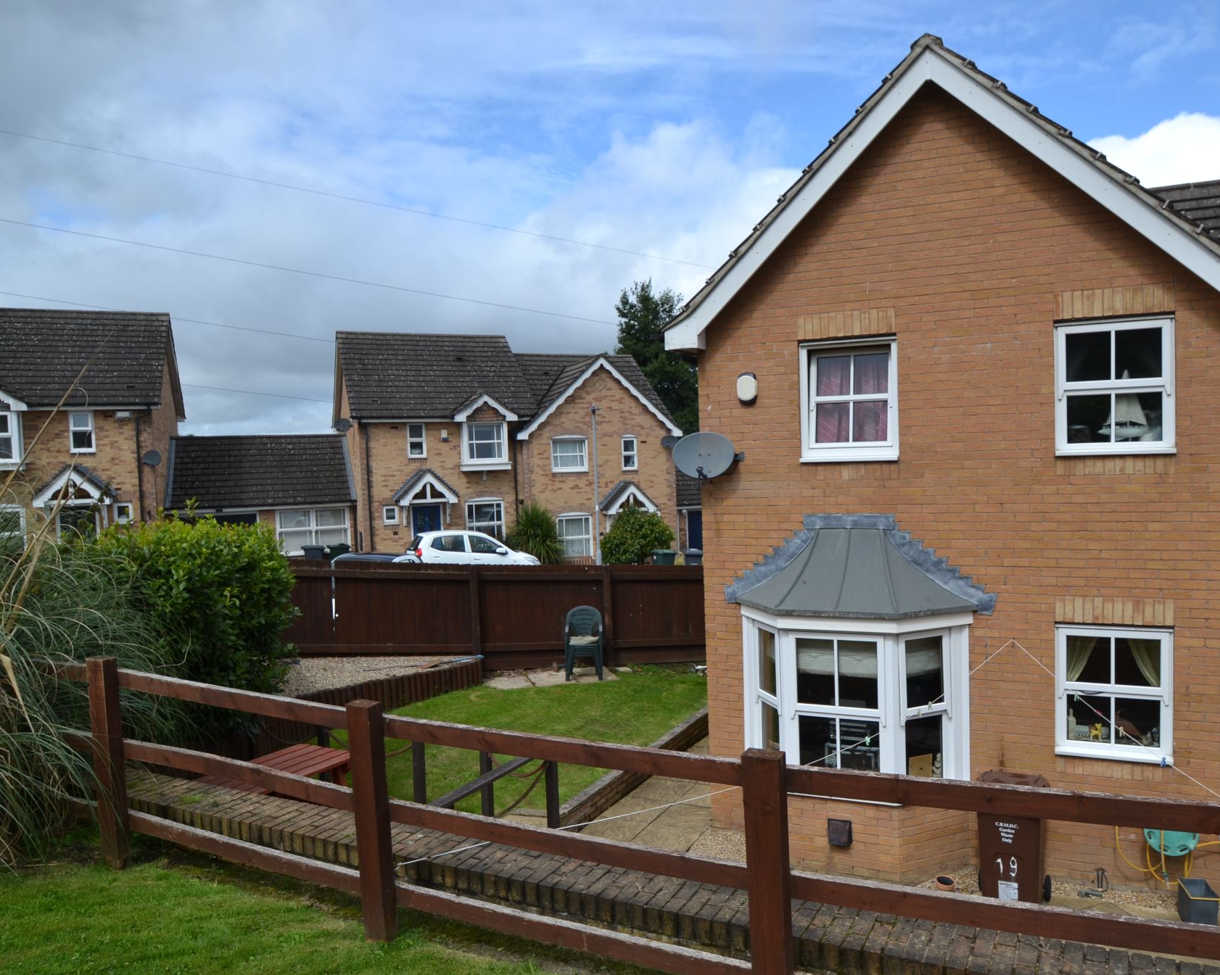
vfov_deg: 58.8
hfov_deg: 69.8
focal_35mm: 24
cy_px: 494
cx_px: 717
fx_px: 866
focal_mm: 14
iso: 100
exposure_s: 1/200
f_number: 7.1
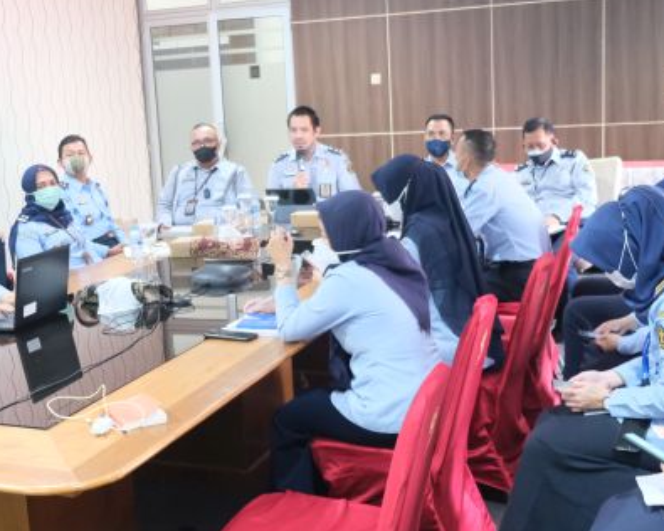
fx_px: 983
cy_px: 286
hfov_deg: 37.2
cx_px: 269
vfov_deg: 30.2
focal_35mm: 50
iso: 3200
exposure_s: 1/18
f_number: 2.8
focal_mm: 18
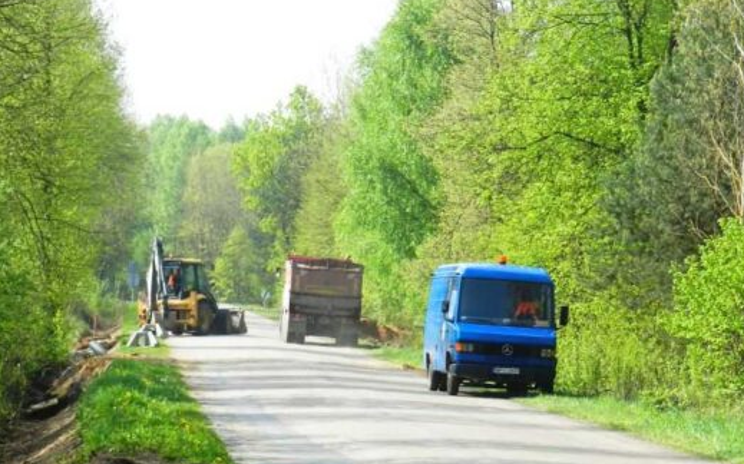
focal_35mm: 186
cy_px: 347
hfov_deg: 11.3
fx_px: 3770
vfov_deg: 7.0
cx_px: 338
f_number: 5
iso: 160
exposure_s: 1/500
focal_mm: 23.1
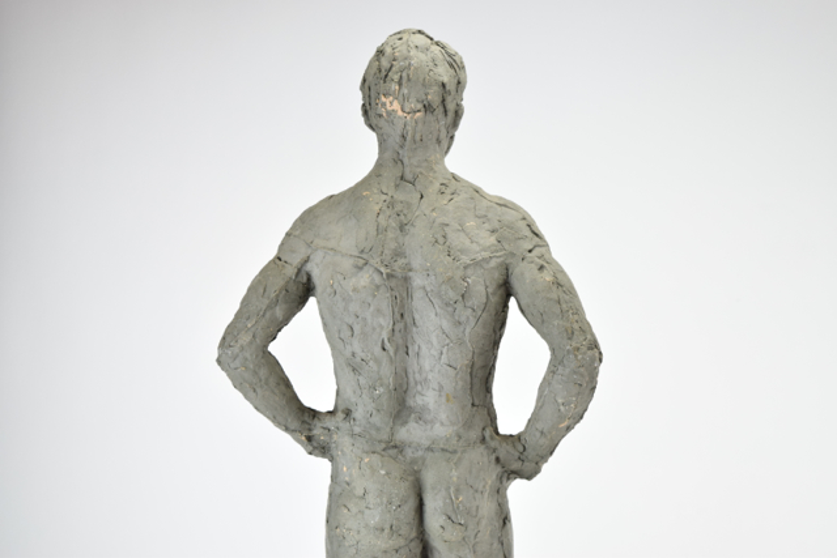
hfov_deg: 35.0
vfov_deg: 23.8
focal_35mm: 57
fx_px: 1325
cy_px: 279
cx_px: 418
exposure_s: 1/125
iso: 800
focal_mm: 38
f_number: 5.6
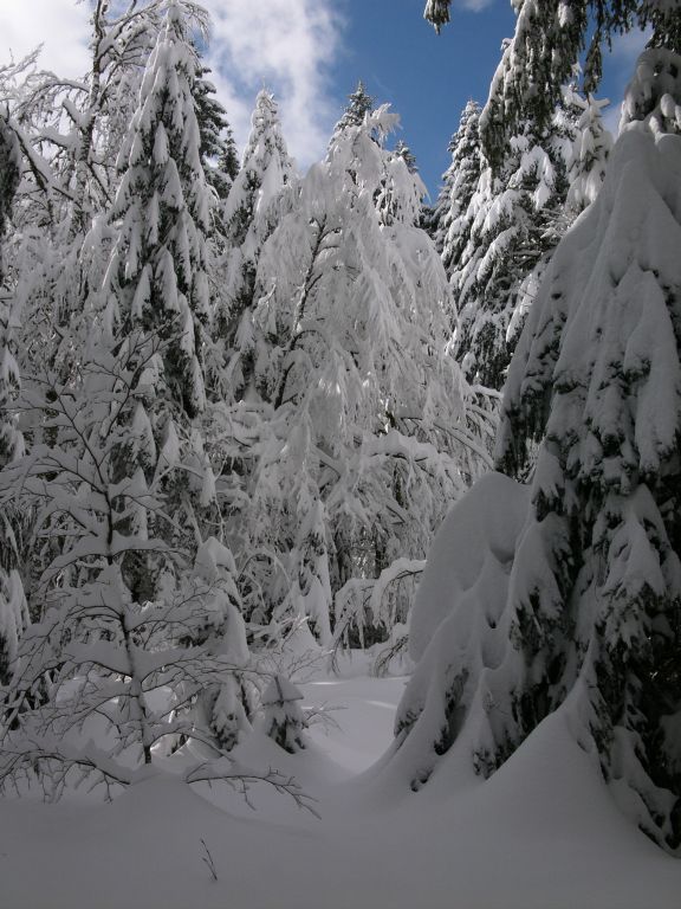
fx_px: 918
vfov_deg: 52.6
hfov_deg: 40.7
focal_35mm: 35
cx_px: 340
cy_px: 454
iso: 100
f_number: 8
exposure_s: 1/640
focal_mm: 8.8
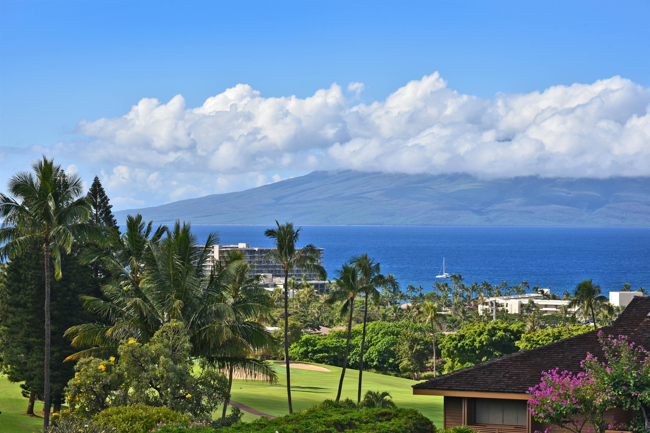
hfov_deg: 18.6
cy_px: 216
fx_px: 1987
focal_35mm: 110
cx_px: 325
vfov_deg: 12.5
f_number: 11
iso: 100
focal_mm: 110
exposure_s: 1/200
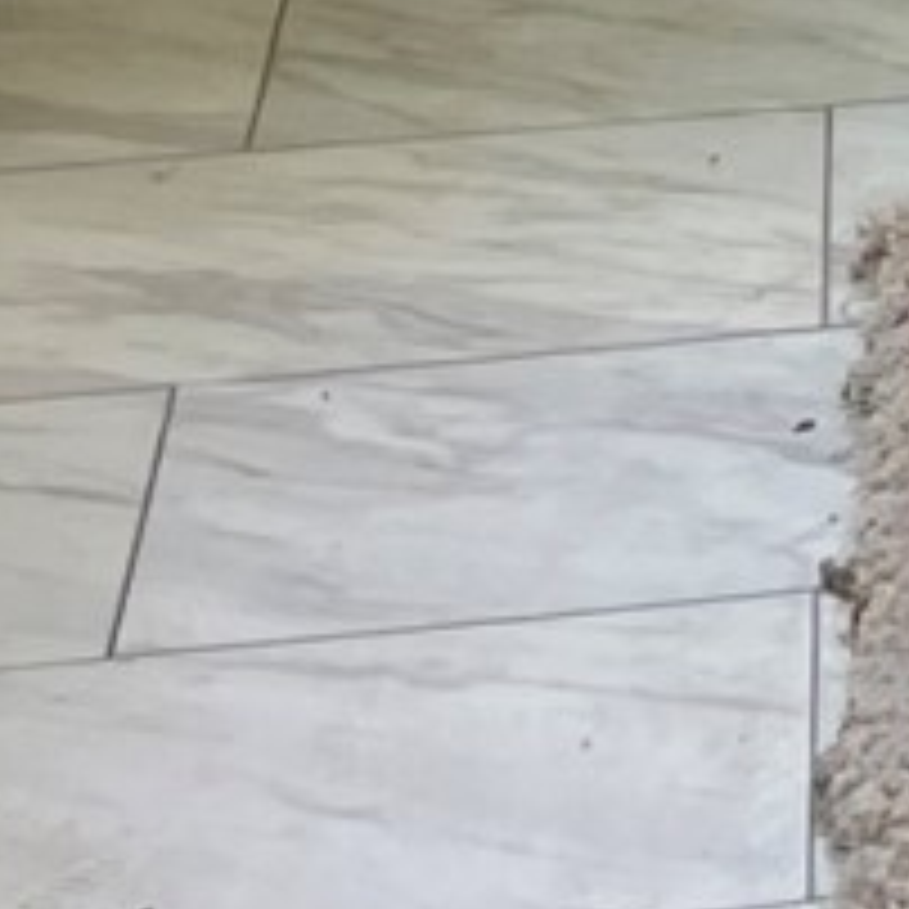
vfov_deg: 7.3
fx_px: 6477
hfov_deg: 6.9
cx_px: 3114
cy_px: -1557
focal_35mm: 218
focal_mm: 4.2
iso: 64
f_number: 1.6
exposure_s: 1/121
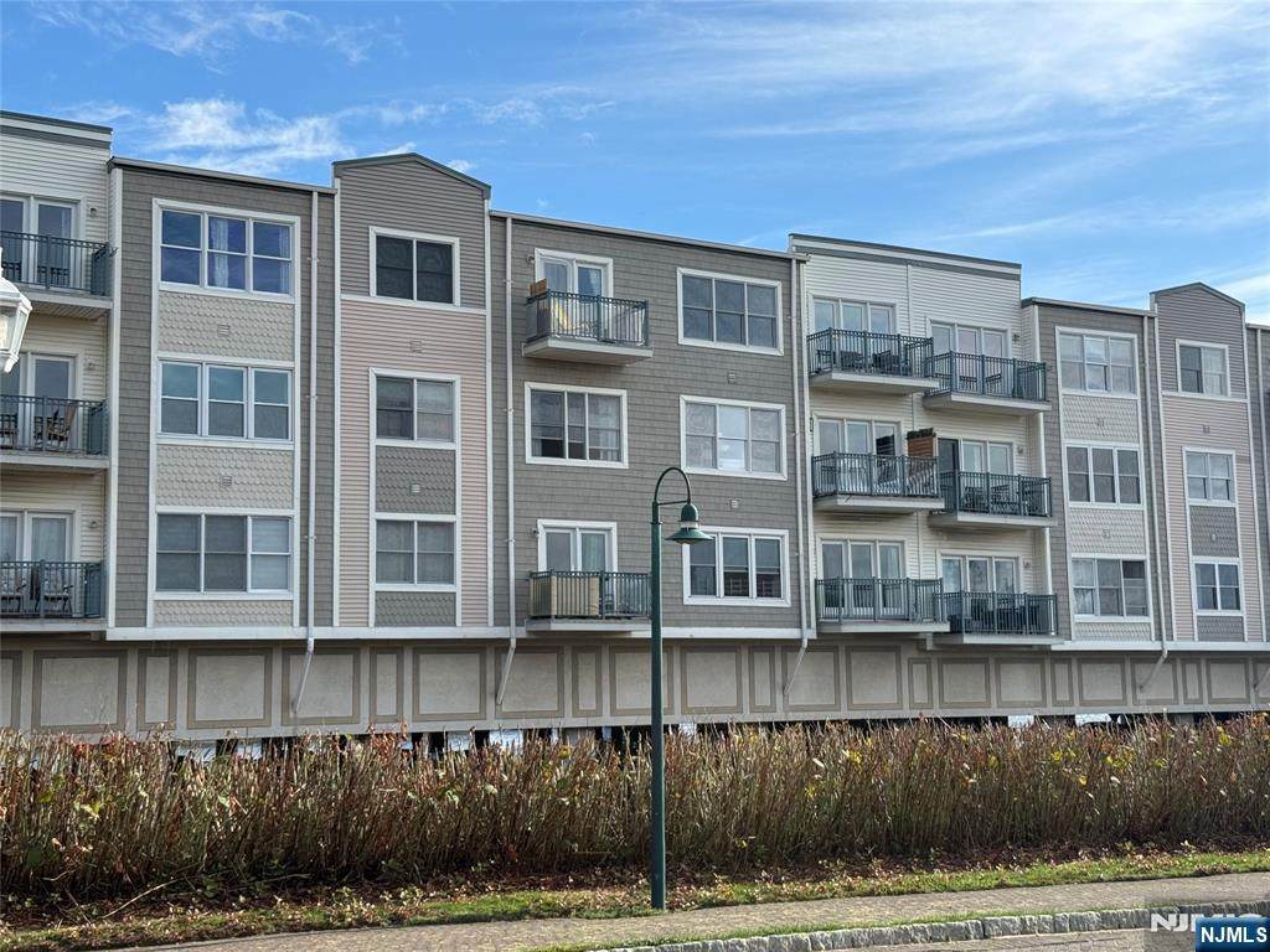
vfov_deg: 30.3
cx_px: 635
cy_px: 476
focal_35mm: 48
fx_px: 1761
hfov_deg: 39.7
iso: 64
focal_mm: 6.76
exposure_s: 1/2667
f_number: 1.78
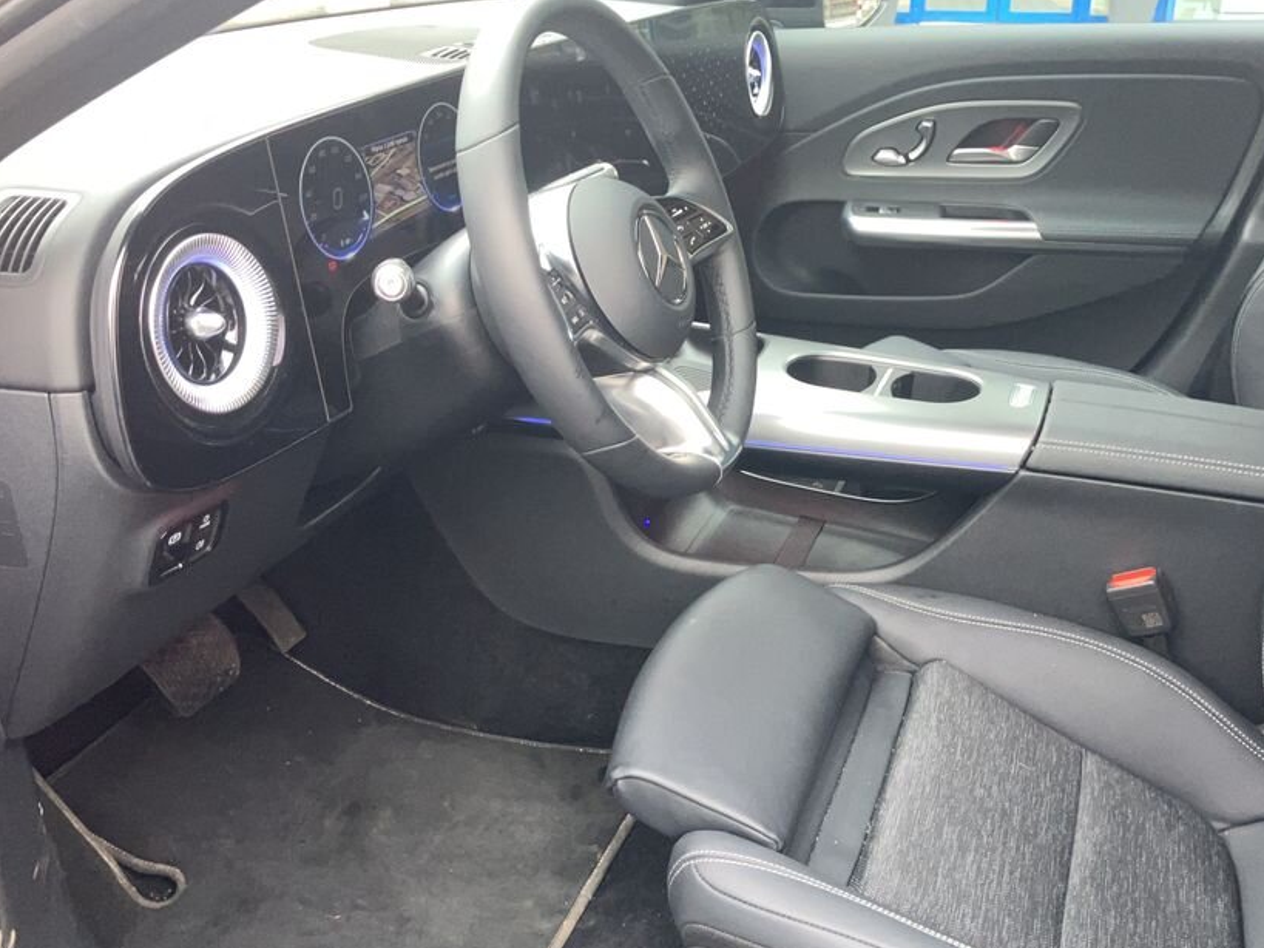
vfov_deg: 40.7
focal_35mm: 35
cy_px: 514
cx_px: 736
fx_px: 1278
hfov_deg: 52.4
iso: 125
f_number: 1.8
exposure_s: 1/60
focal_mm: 3.99
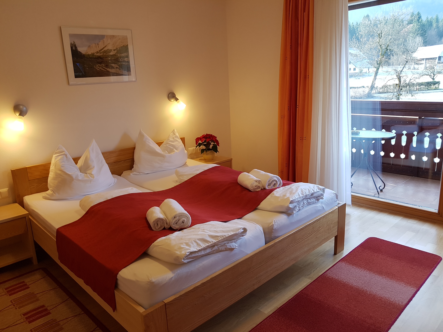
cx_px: 222
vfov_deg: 53.1
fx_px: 333
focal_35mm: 26
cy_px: 166
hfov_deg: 67.3
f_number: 1.7
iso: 64
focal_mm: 4.2
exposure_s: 1/50
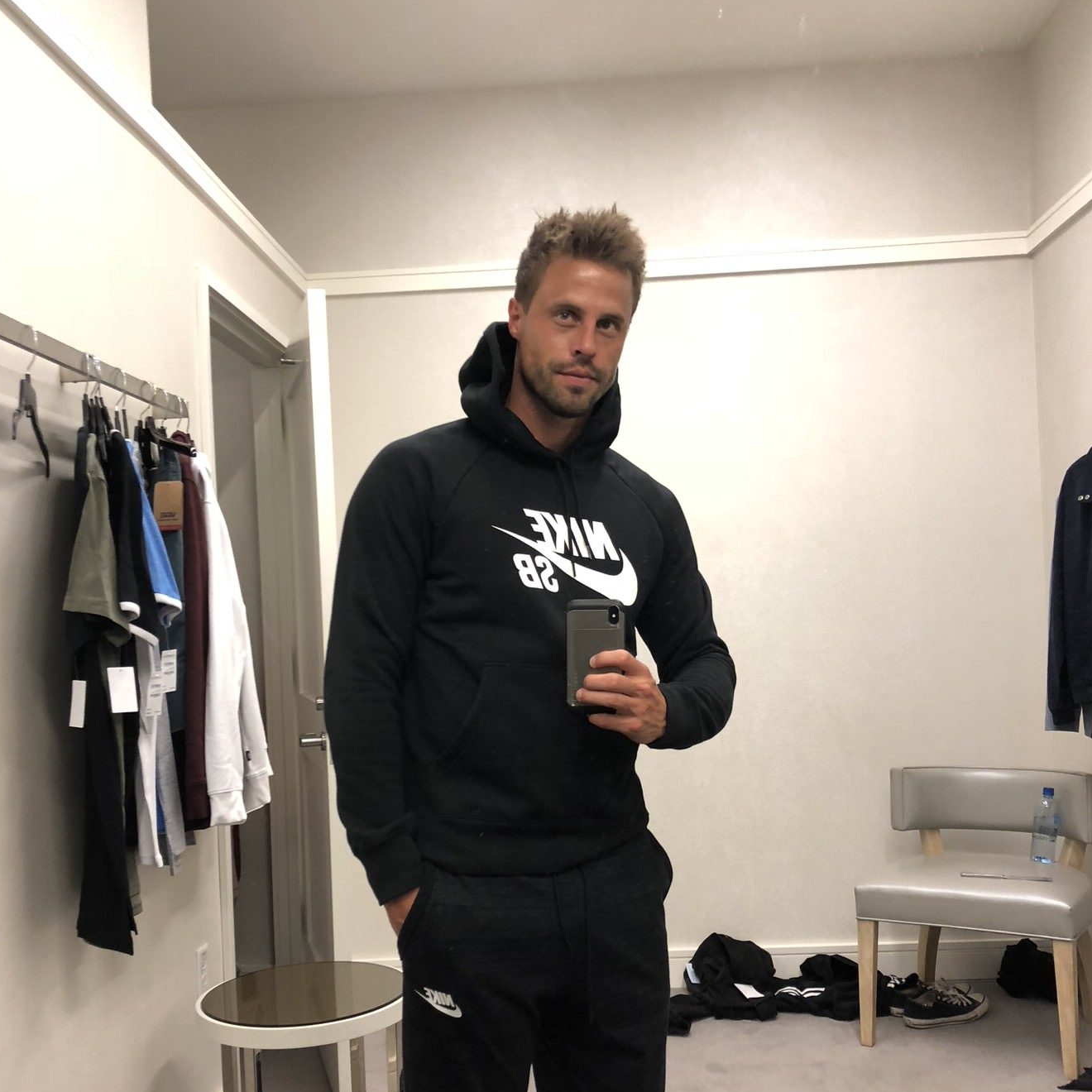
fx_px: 1213
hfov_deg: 48.4
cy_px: 636
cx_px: 558
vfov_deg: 48.3
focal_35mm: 34
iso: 40
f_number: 1.8
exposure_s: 1/15
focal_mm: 4
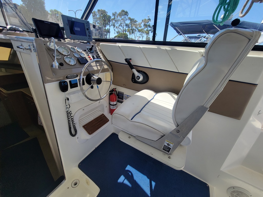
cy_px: 98
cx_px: 132
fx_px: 99
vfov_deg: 89.9
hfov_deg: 106.2
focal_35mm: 13
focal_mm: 2.2
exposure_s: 1/744
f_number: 2.2
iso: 50
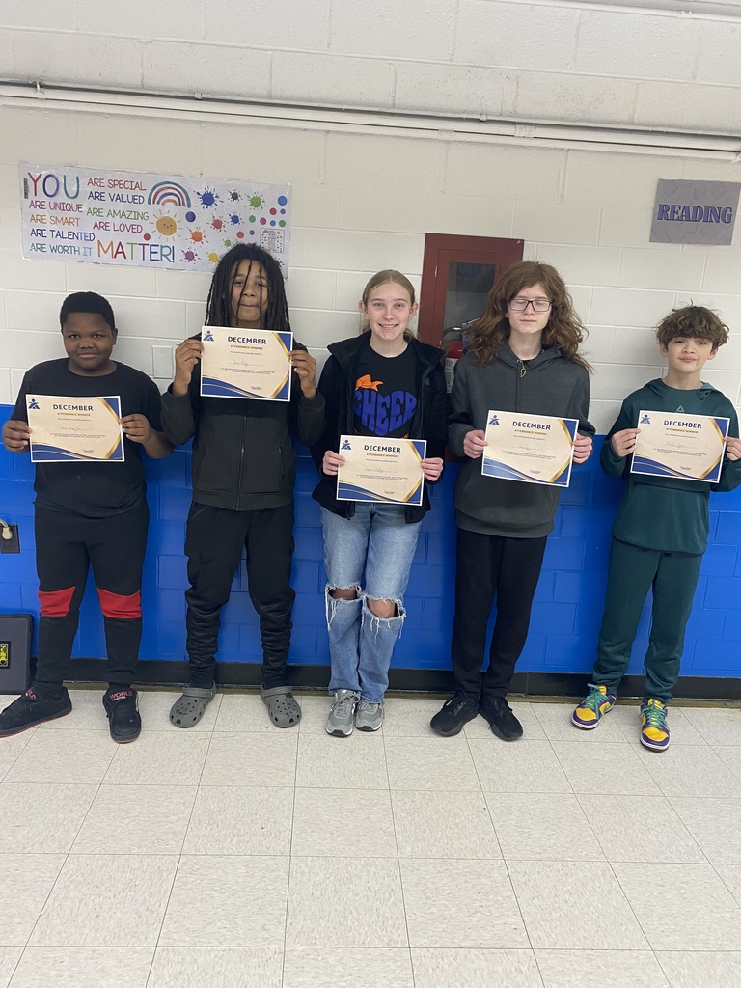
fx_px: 742
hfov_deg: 53.1
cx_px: 370
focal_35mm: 26
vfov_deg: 67.3
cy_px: 494
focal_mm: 4.25
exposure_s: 1/60
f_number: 1.8
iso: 160
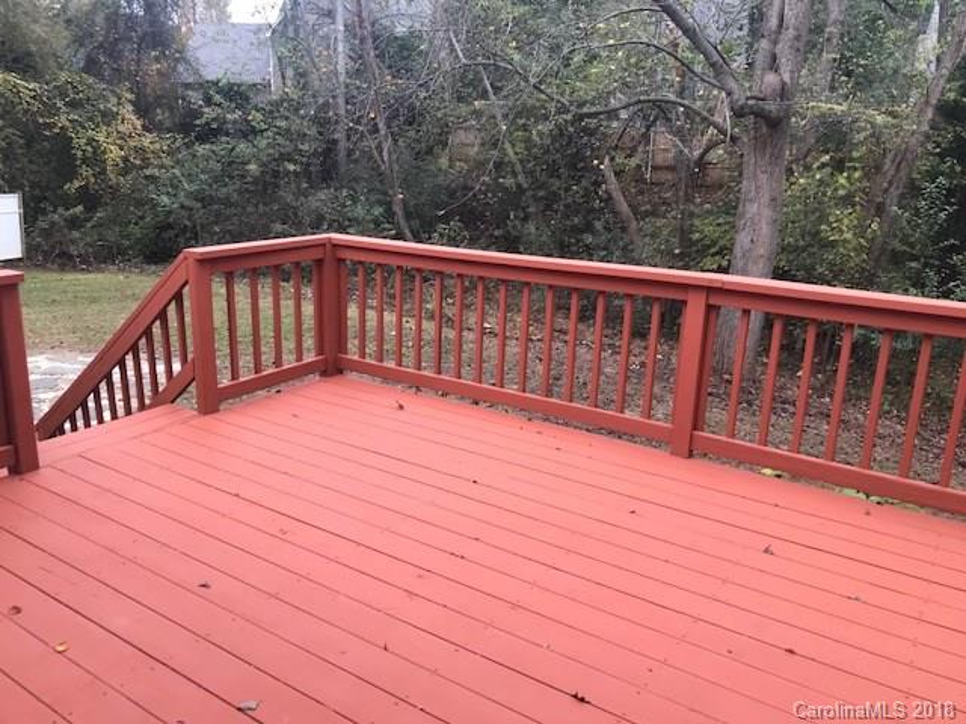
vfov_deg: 49.7
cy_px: 362
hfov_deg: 63.4
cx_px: 483
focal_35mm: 28
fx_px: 781
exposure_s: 1/60
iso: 25
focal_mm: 3.99
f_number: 1.8
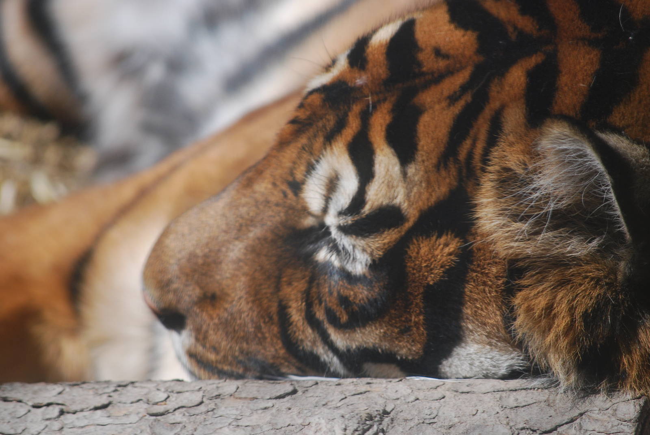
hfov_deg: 6.9
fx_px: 5423
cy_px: 218
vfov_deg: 4.6
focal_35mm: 300
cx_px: 325
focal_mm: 200
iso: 320
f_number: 5.6
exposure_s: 1/500
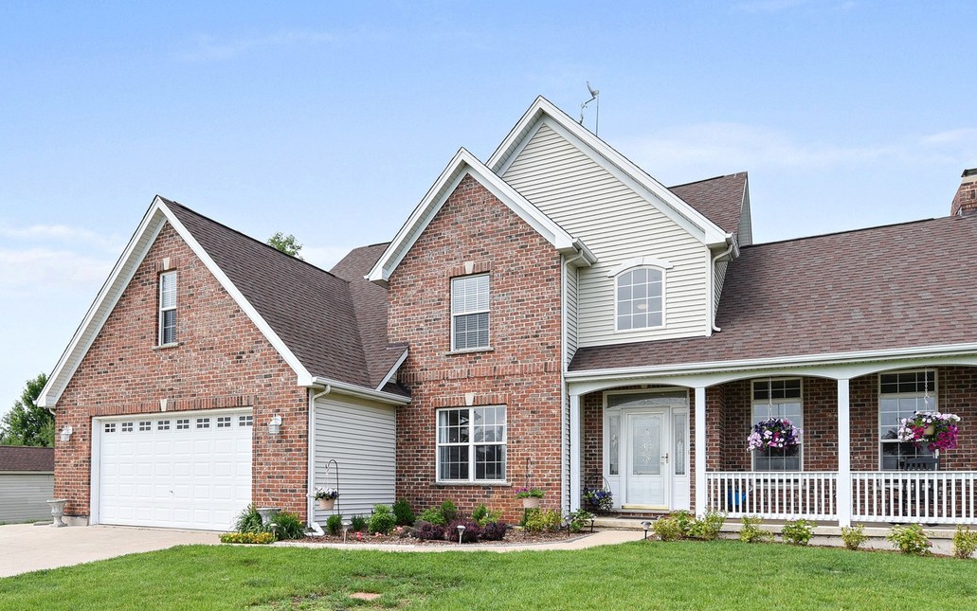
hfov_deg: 73.3
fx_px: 639
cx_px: 357
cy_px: 375
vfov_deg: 50.7
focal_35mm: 24
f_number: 11
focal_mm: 15
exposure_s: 1/200
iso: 200
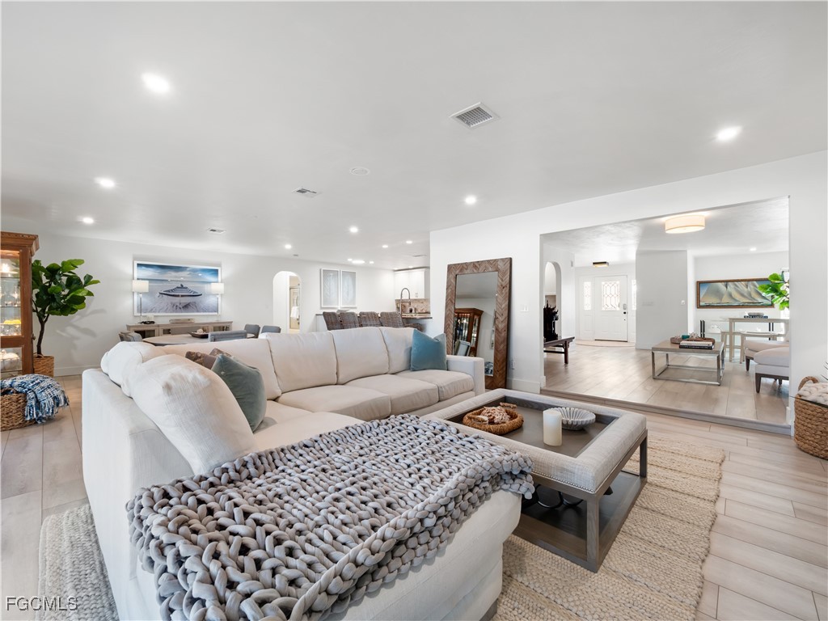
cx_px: 414
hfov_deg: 102.1
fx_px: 335
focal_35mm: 14
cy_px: 310
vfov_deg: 85.7
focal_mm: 7
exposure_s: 1/4
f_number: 7.1
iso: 200
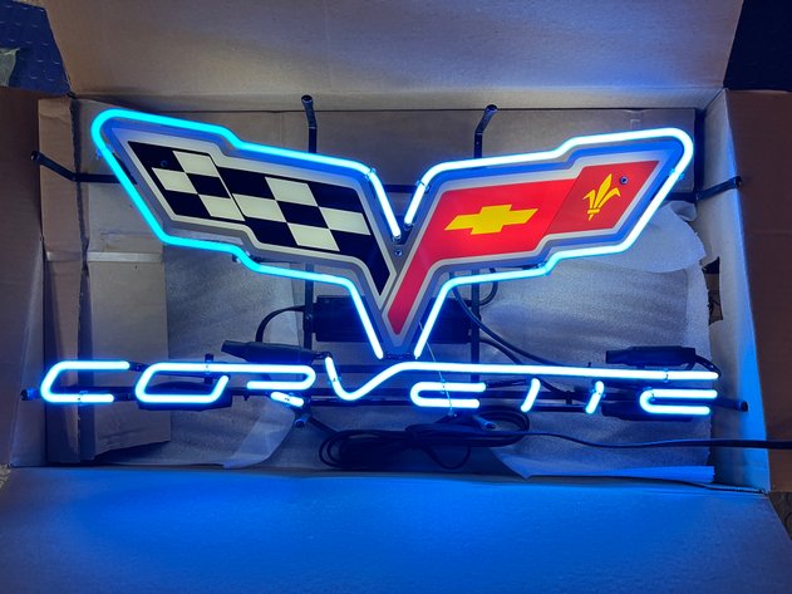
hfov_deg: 67.3
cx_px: 396
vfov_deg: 53.0
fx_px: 595
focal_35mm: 26
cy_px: 297
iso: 160
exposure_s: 1/60
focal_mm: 5.1
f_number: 1.6
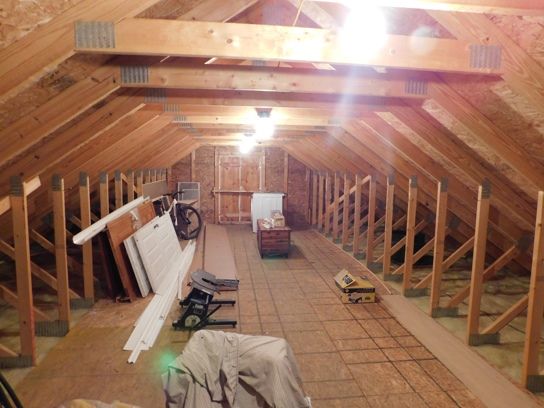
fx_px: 361
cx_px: 272
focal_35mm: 23
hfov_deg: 73.9
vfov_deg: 58.9
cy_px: 204
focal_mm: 4
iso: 400
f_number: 3
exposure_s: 1/13
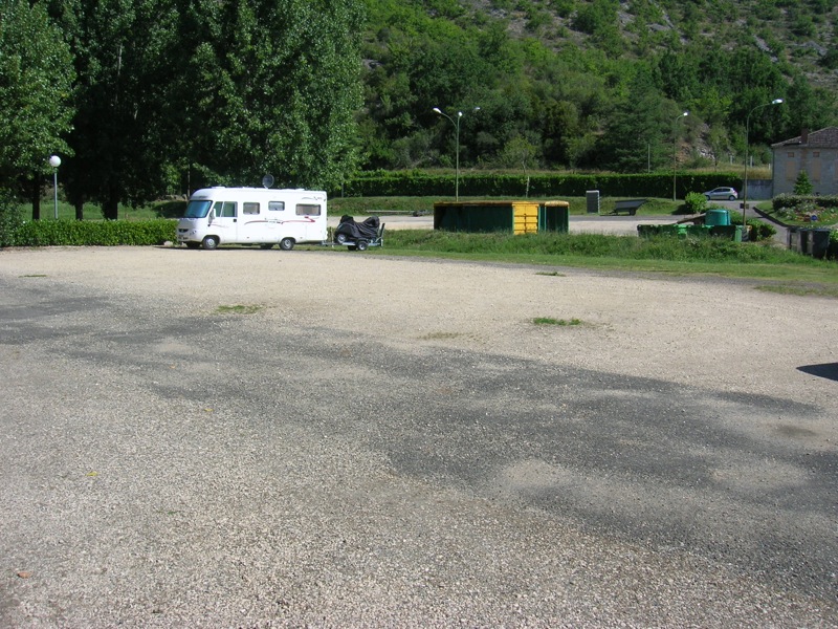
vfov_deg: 41.8
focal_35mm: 34
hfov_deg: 54.0
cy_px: 314
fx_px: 823
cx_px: 419
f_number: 4.9
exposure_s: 1/382
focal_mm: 5.7
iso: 50
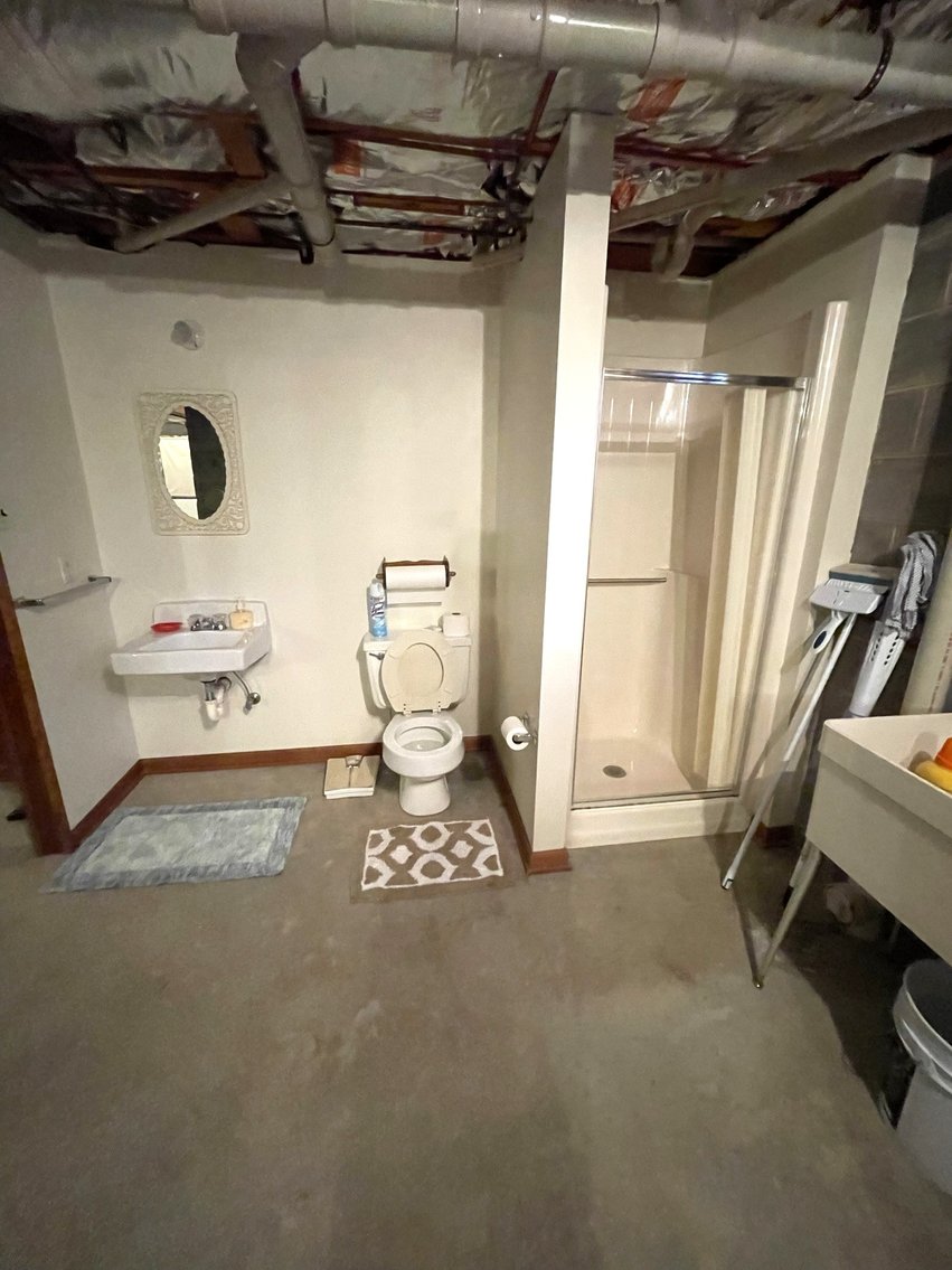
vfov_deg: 102.1
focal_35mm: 14
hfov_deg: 85.7
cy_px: 635
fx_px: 513
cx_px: 476
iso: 1250
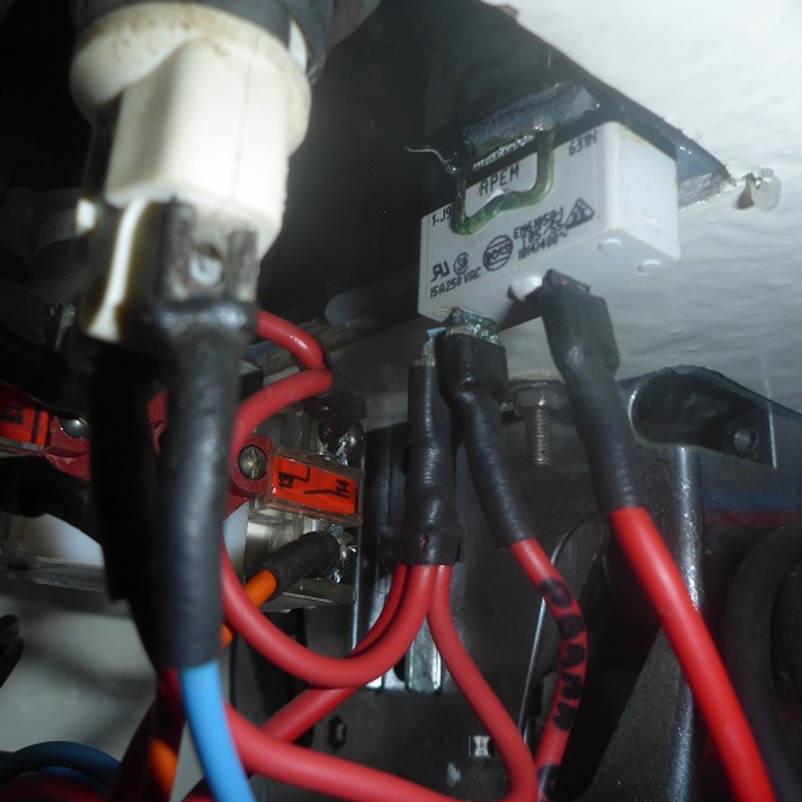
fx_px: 917
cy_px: 404
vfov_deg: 47.2
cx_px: 377
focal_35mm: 35
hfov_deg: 47.2
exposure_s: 1/60
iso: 100
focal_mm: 4.9
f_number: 3.3
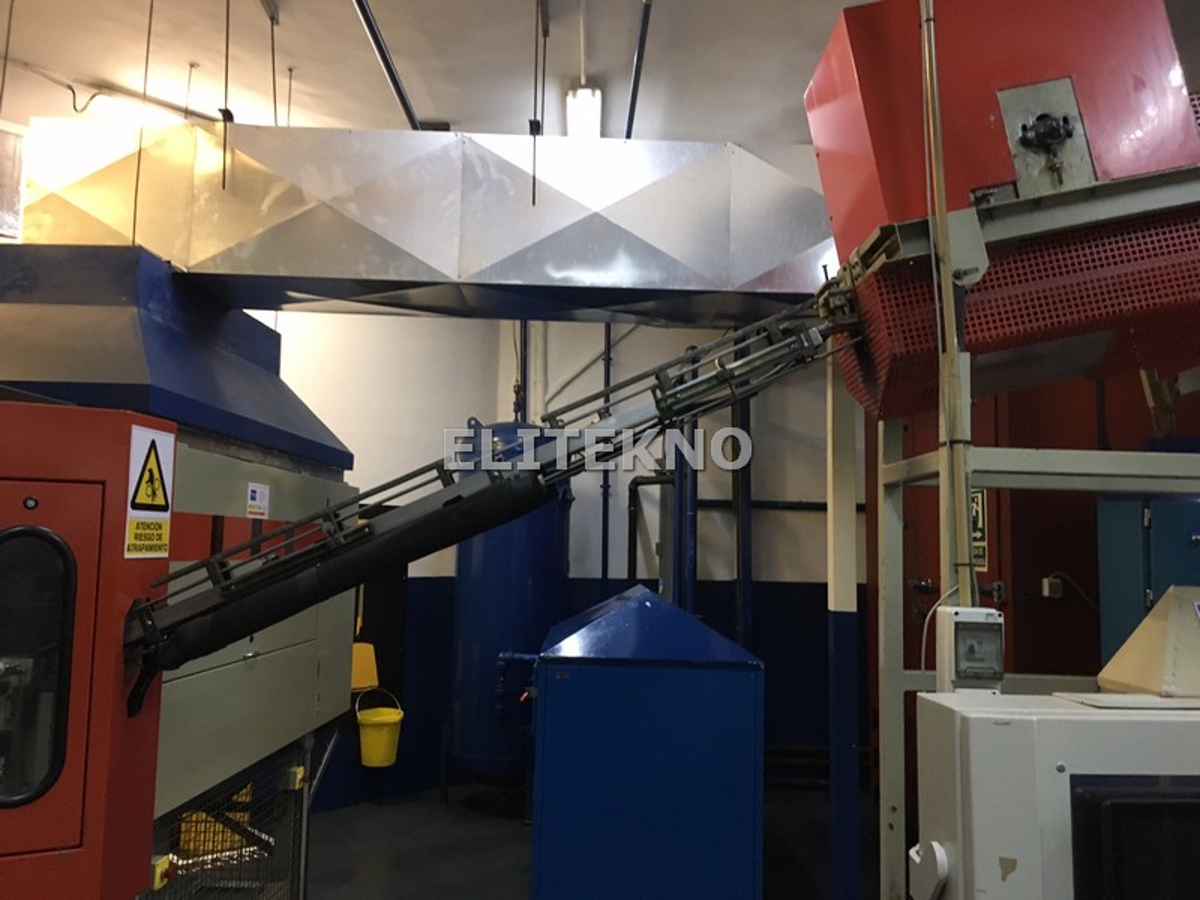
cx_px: 600
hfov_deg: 61.7
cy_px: 450
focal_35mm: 29
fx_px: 1005
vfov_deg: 48.2
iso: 200
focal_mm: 4.15
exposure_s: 1/33
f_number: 2.2
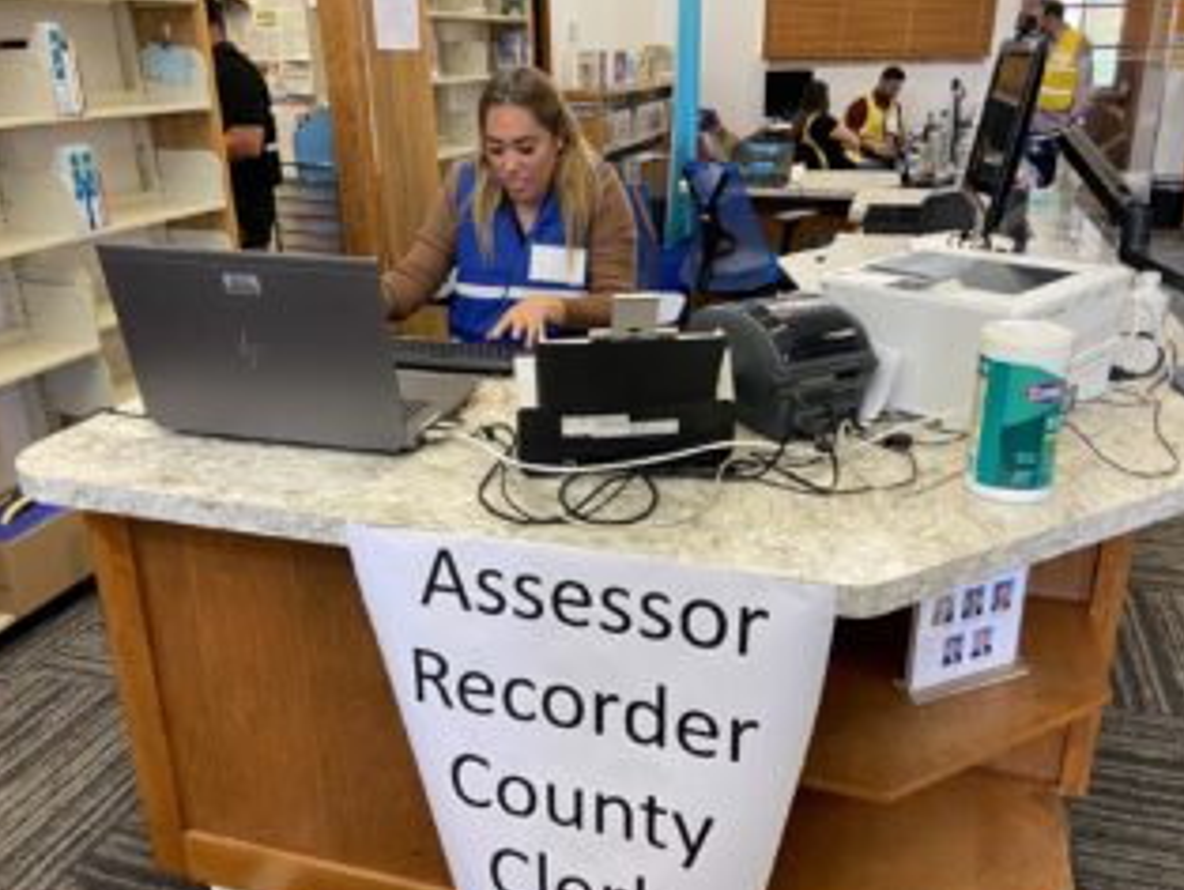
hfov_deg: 61.6
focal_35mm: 29
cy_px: 417
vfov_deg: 48.3
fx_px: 993
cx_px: 615
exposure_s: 1/60
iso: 80
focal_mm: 4.25
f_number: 1.8
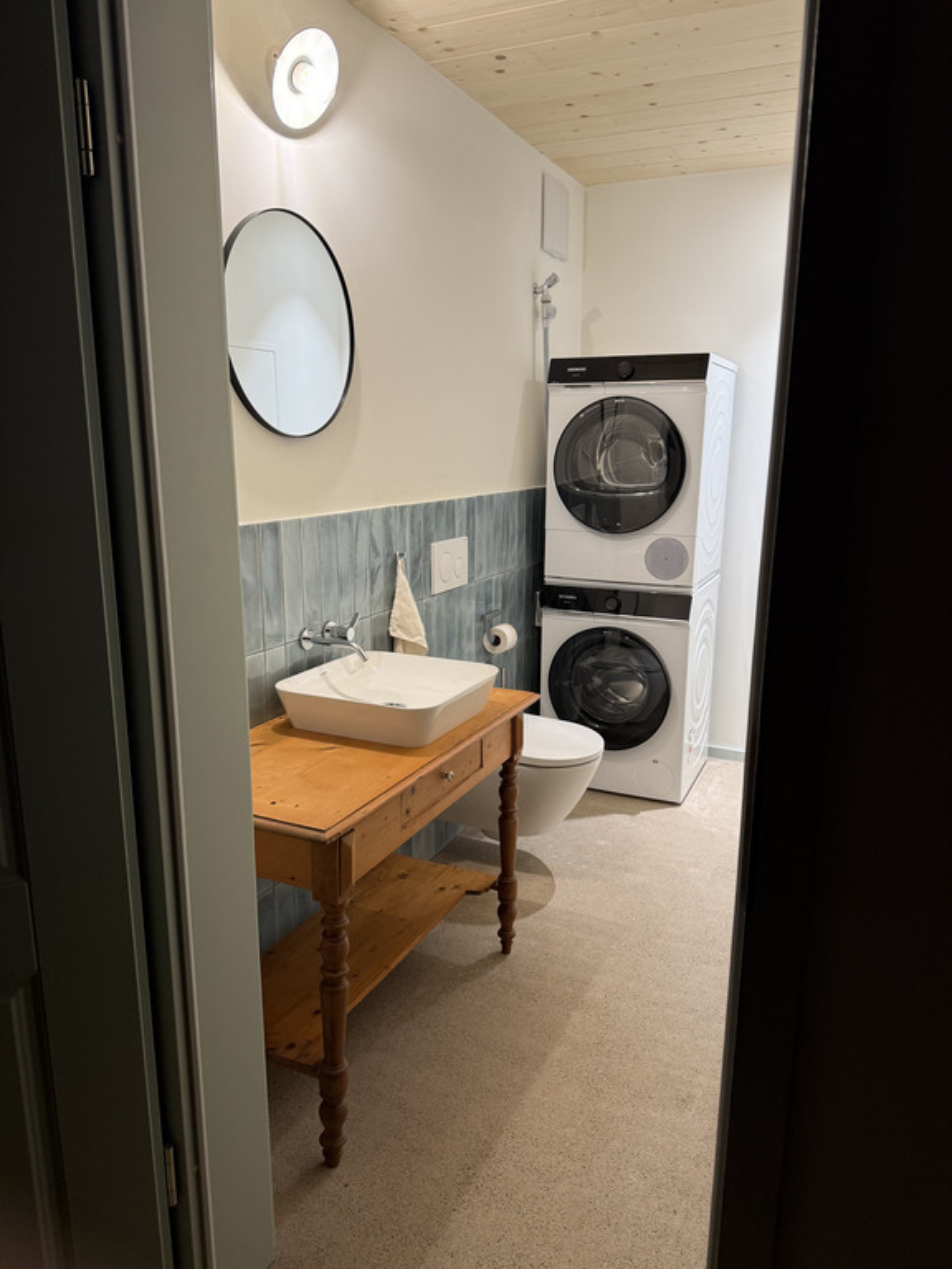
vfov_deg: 71.6
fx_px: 880
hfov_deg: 56.8
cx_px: 476
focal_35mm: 24
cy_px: 634
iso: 160
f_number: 1.78
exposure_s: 1/50
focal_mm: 6.76
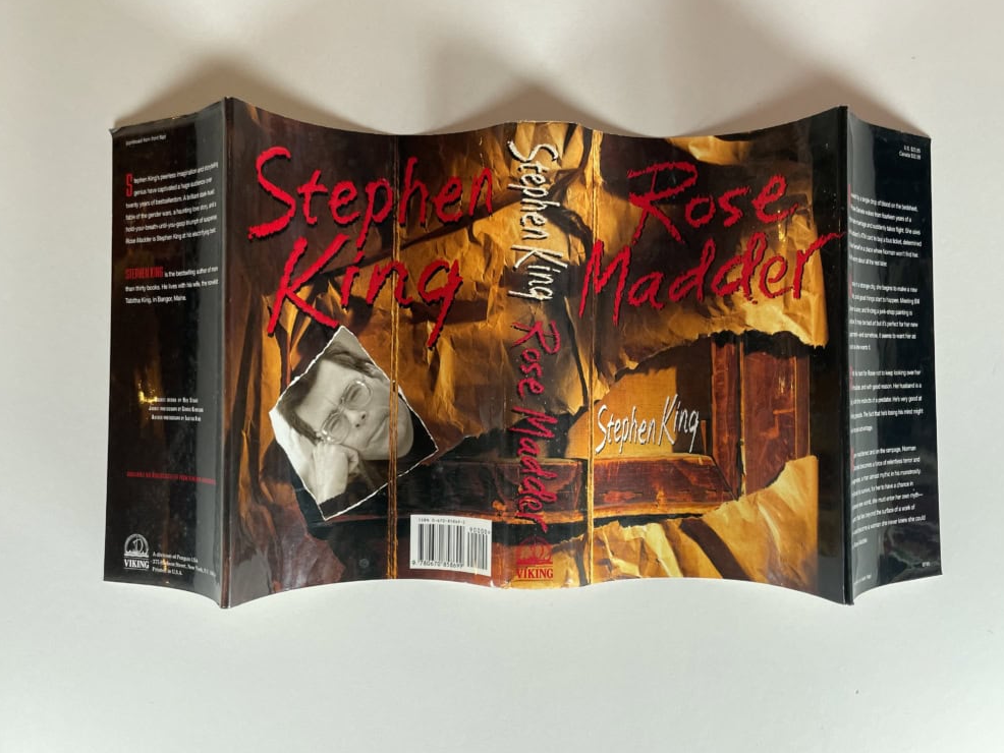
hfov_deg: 65.3
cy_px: 363
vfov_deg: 51.4
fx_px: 783
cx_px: 512
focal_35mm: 27
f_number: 1.6
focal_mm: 4.2
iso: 125
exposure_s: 1/121
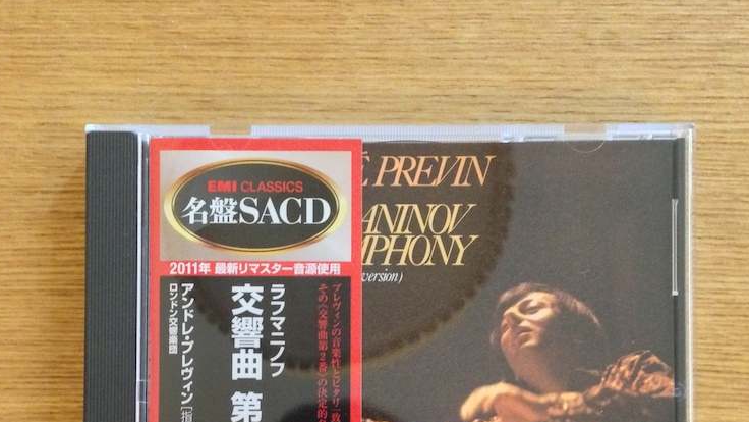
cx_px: 384
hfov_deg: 41.3
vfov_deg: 23.1
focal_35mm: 50
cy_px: 405
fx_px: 993
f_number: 2.4
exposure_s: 1/15
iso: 800
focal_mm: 4.12
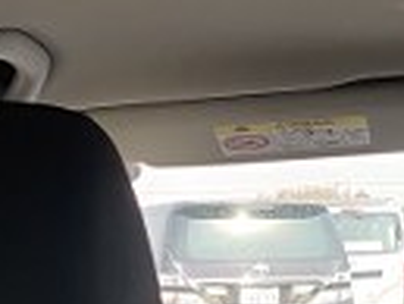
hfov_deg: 11.0
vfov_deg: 8.8
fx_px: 1951
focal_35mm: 167
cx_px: 733
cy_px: -19
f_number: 1.65
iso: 100
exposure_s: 1/106
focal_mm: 4.75
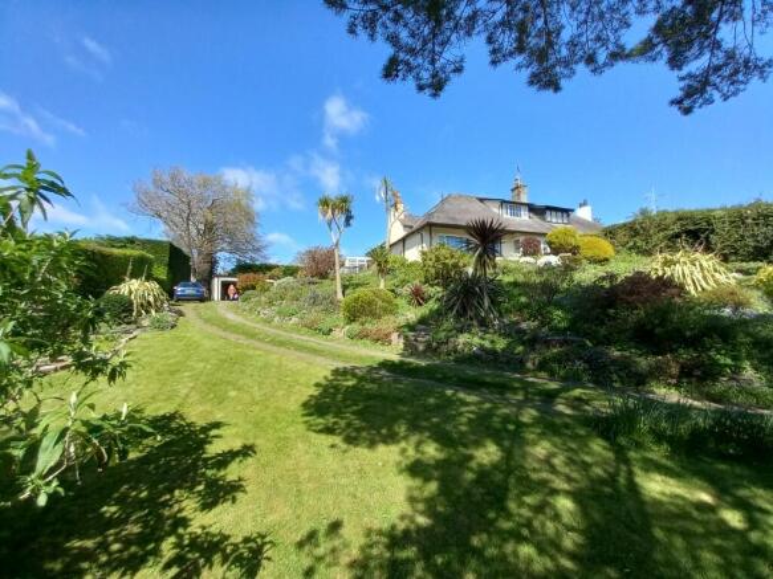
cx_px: 386
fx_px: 290
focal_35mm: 13
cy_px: 290
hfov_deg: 106.2
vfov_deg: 89.9
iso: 40
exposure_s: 1/473
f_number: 2.2
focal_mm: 1.13
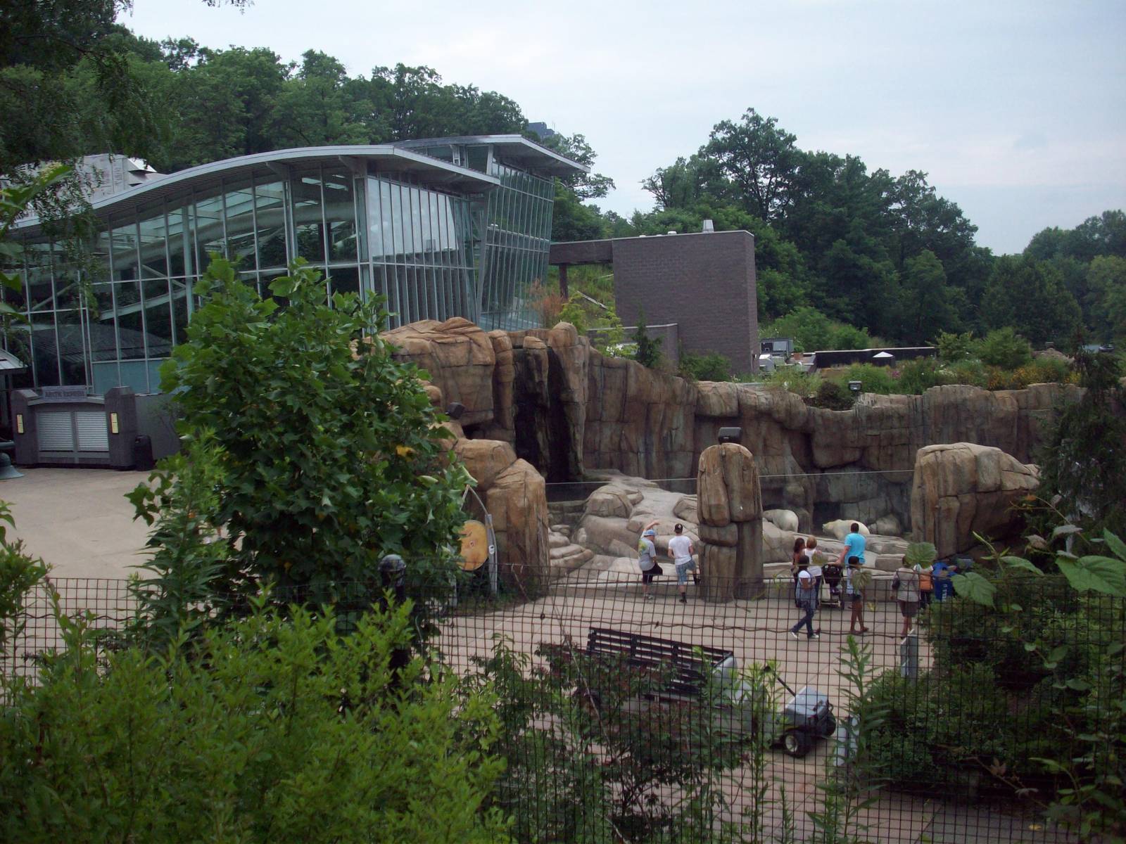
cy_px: 422
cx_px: 563
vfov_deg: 38.7
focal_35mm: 37
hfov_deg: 50.1
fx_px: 1204
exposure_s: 1/286
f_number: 5.6
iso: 80
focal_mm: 6.2
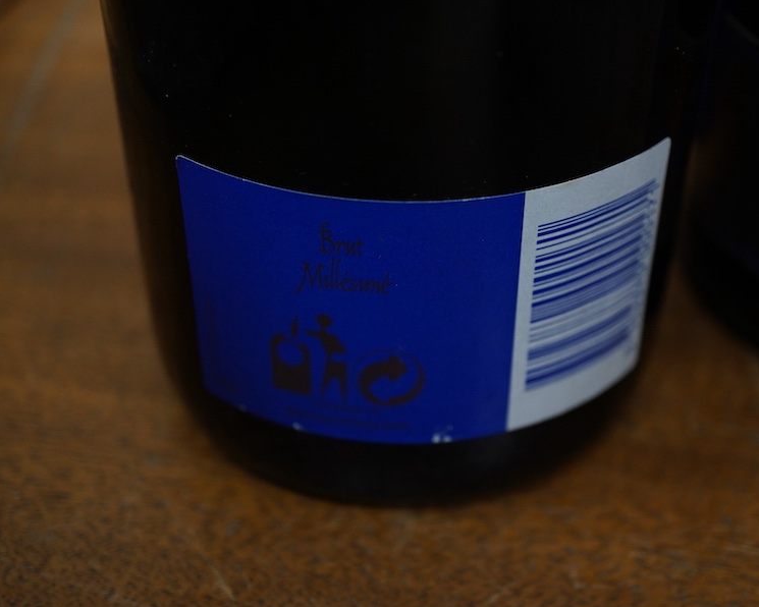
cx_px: 440
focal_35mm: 51
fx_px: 1146
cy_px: 304
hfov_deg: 36.6
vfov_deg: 29.7
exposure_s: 1/125
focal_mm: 30
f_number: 3.5
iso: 1250
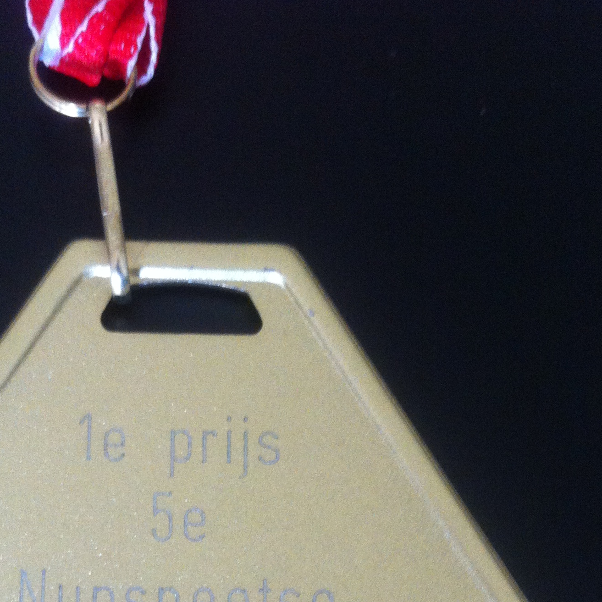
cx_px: 237
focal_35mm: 61
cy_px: 594
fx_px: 1200
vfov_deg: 26.7
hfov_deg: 28.1
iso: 250
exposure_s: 1/15
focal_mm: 3.85
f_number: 2.8
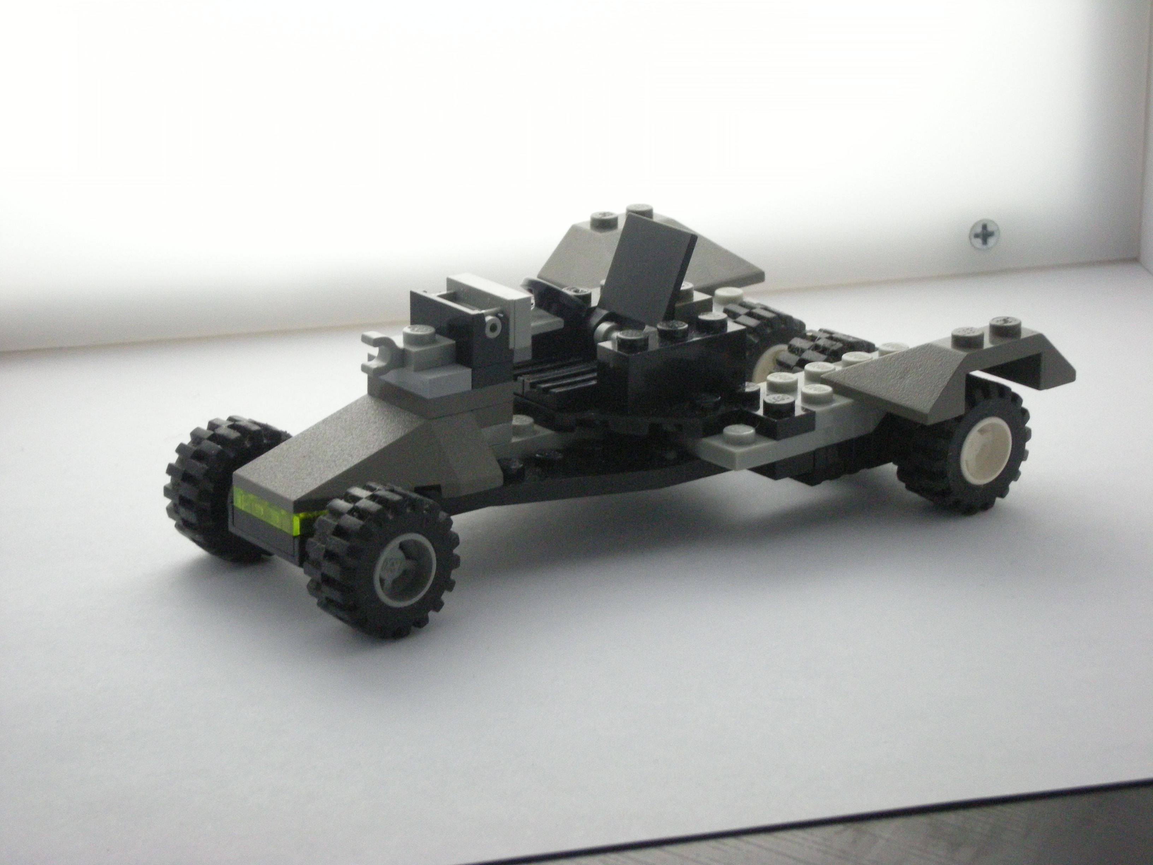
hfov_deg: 19.3
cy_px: 432
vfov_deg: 14.5
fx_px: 3397
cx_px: 576
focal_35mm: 102
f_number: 5.6
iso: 400
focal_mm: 17
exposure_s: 1/43
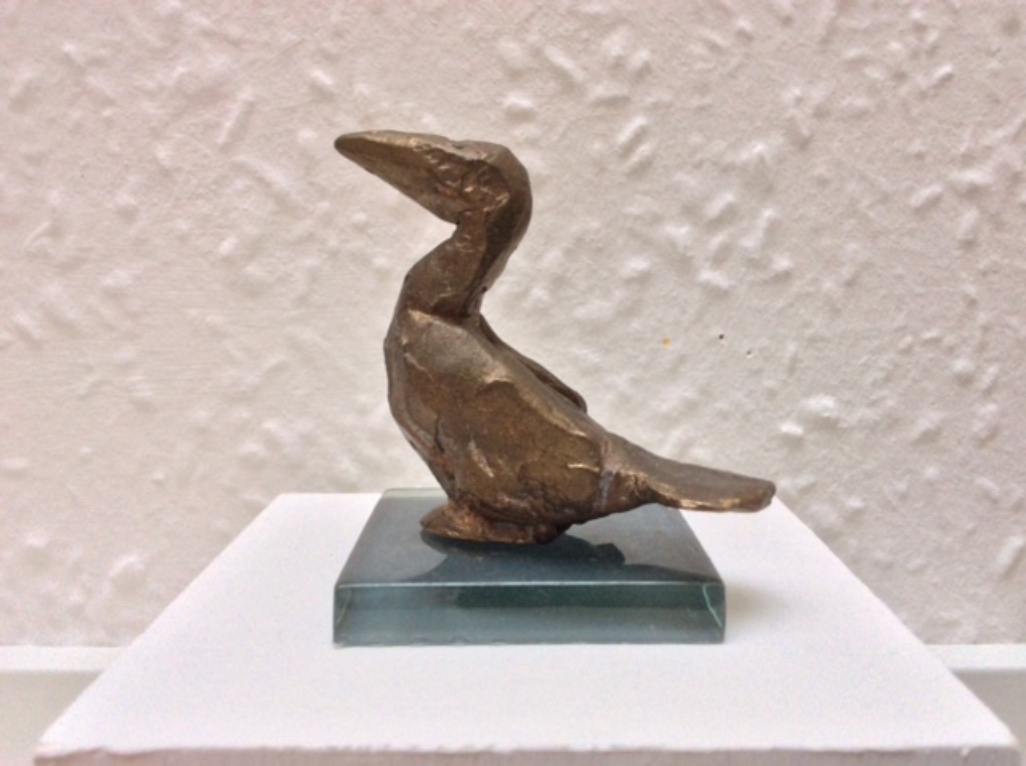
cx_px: 513
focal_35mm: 32
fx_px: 947
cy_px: 383
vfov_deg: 44.1
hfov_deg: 56.9
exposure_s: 1/25
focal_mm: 3.3
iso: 64
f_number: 2.4
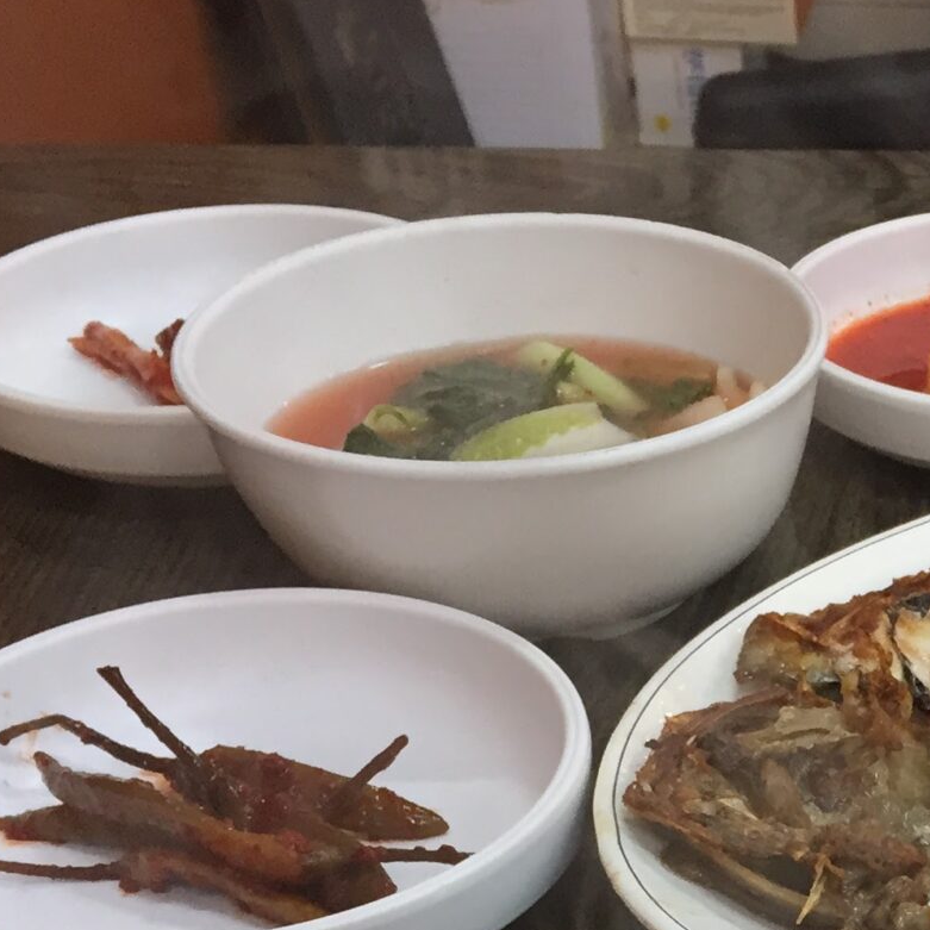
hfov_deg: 18.8
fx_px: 2553
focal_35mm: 84
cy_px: 1110
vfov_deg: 19.5
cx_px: 1282
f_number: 2.2
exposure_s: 1/30
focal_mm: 4.15
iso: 40
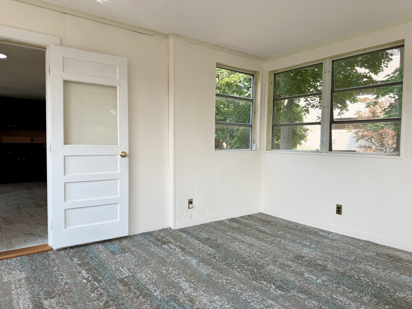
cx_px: 206
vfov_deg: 56.8
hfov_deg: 71.6
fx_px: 286
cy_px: 154
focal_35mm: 24
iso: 80
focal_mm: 6.76
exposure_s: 1/649
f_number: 1.78
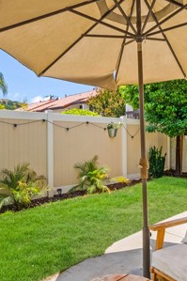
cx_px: 101
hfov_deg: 43.5
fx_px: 234
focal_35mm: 30
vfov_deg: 61.9
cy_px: 134
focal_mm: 14
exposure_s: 1/640
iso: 400
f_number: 10
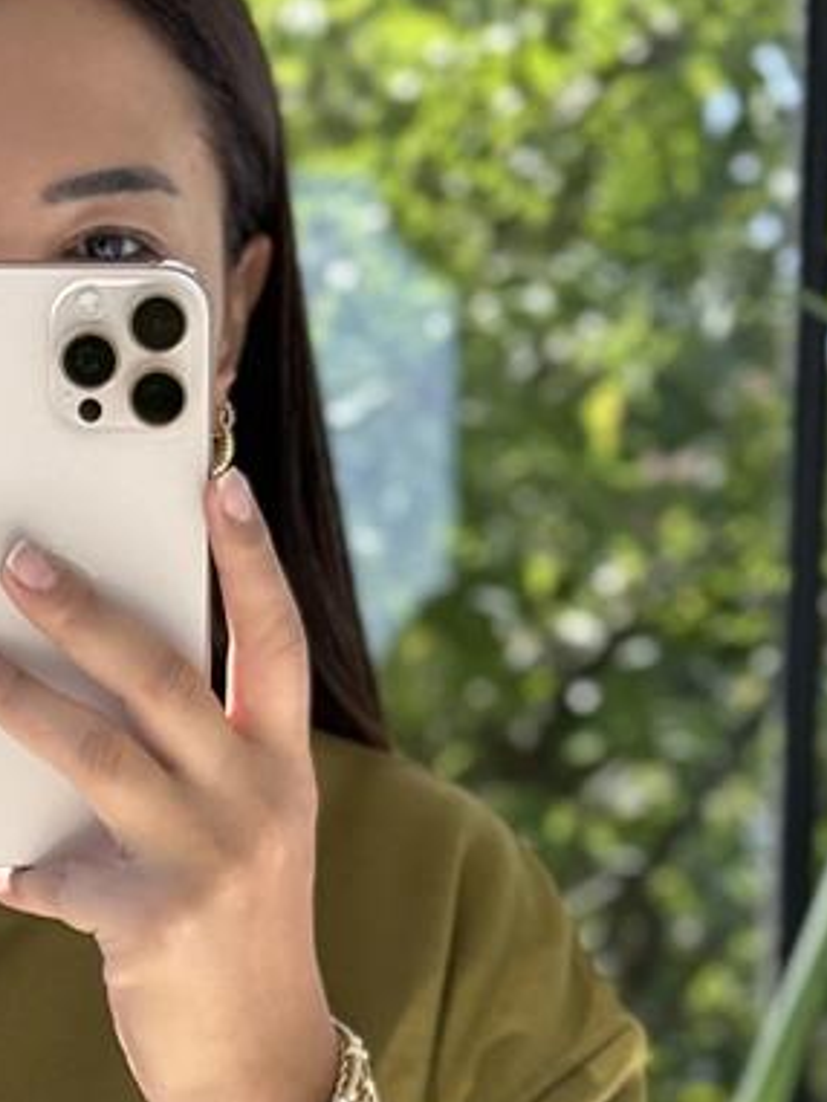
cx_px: -6
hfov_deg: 8.8
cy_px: 1575
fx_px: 5349
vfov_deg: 11.4
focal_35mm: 168
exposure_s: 1/478
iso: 64
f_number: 1.78
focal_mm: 6.76
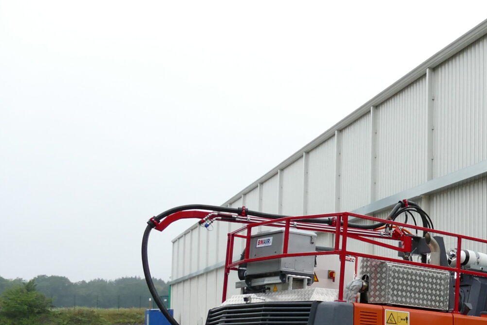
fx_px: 866
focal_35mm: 64
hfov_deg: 28.4
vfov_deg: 21.1
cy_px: 245
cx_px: 545
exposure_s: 1/160
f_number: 2.8
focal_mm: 9.12
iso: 400
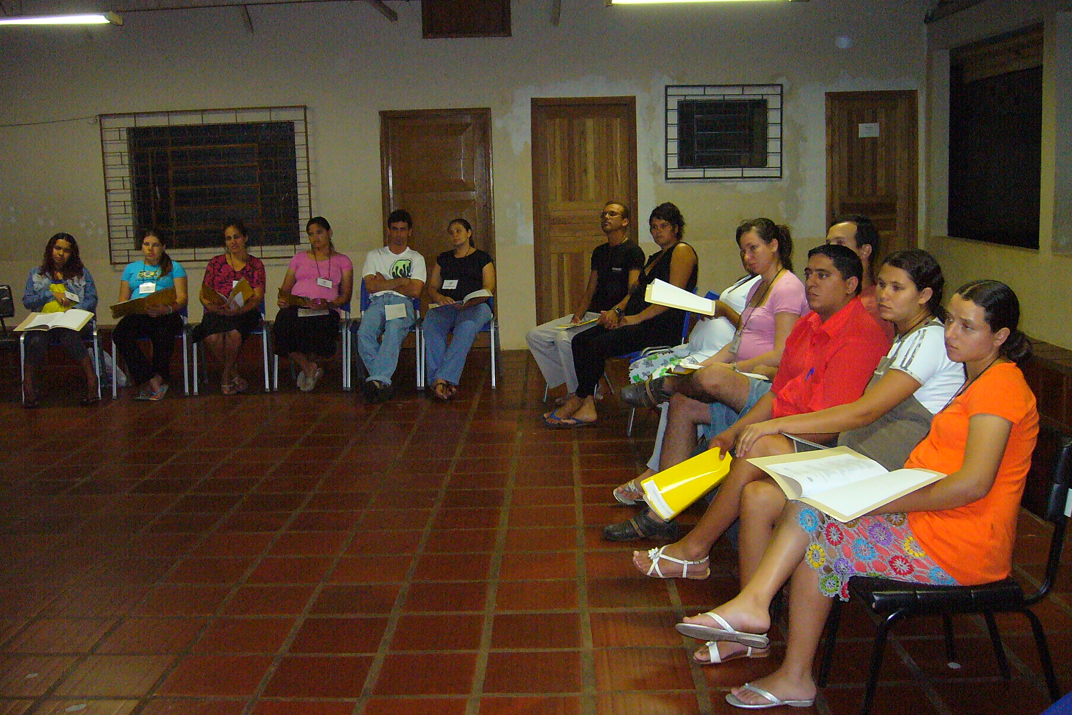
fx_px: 1102
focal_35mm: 37
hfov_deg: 51.9
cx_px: 535
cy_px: 318
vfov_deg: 35.9
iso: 400
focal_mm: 5.8
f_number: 2.8
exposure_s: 1/60
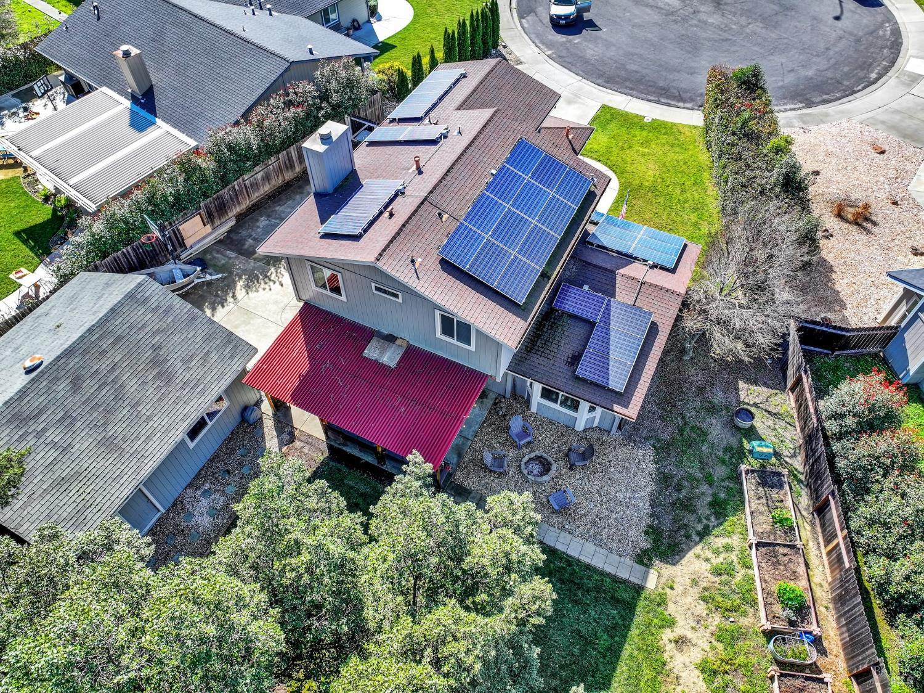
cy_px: 346
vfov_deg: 56.8
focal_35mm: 24
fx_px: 640
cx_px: 462
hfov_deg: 71.6
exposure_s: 1/800
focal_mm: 12.3
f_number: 2.8
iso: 190
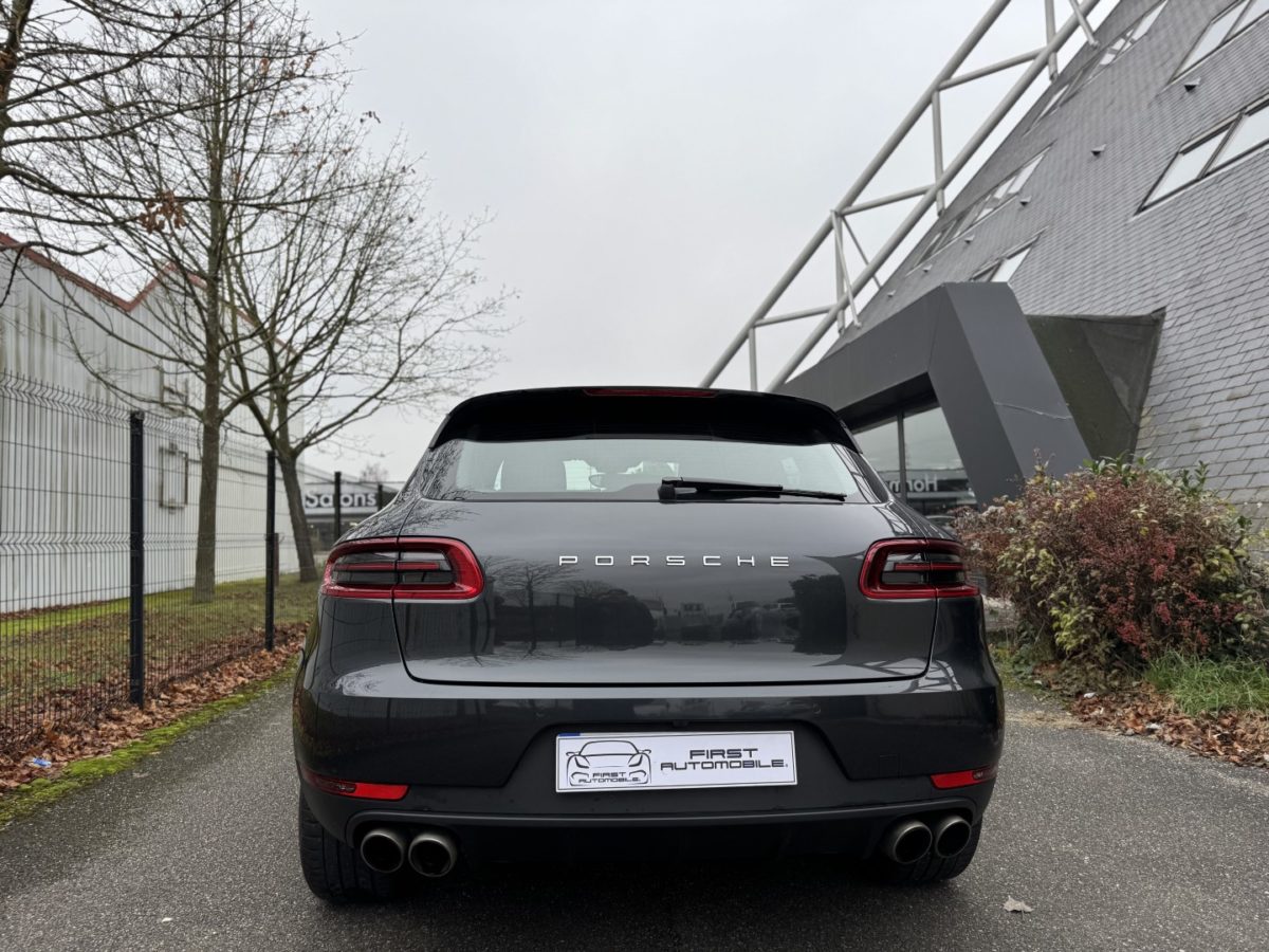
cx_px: 634
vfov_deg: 56.8
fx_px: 880
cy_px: 476
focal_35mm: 24
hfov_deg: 71.6
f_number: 1.78
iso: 80
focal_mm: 6.76
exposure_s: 1/1010
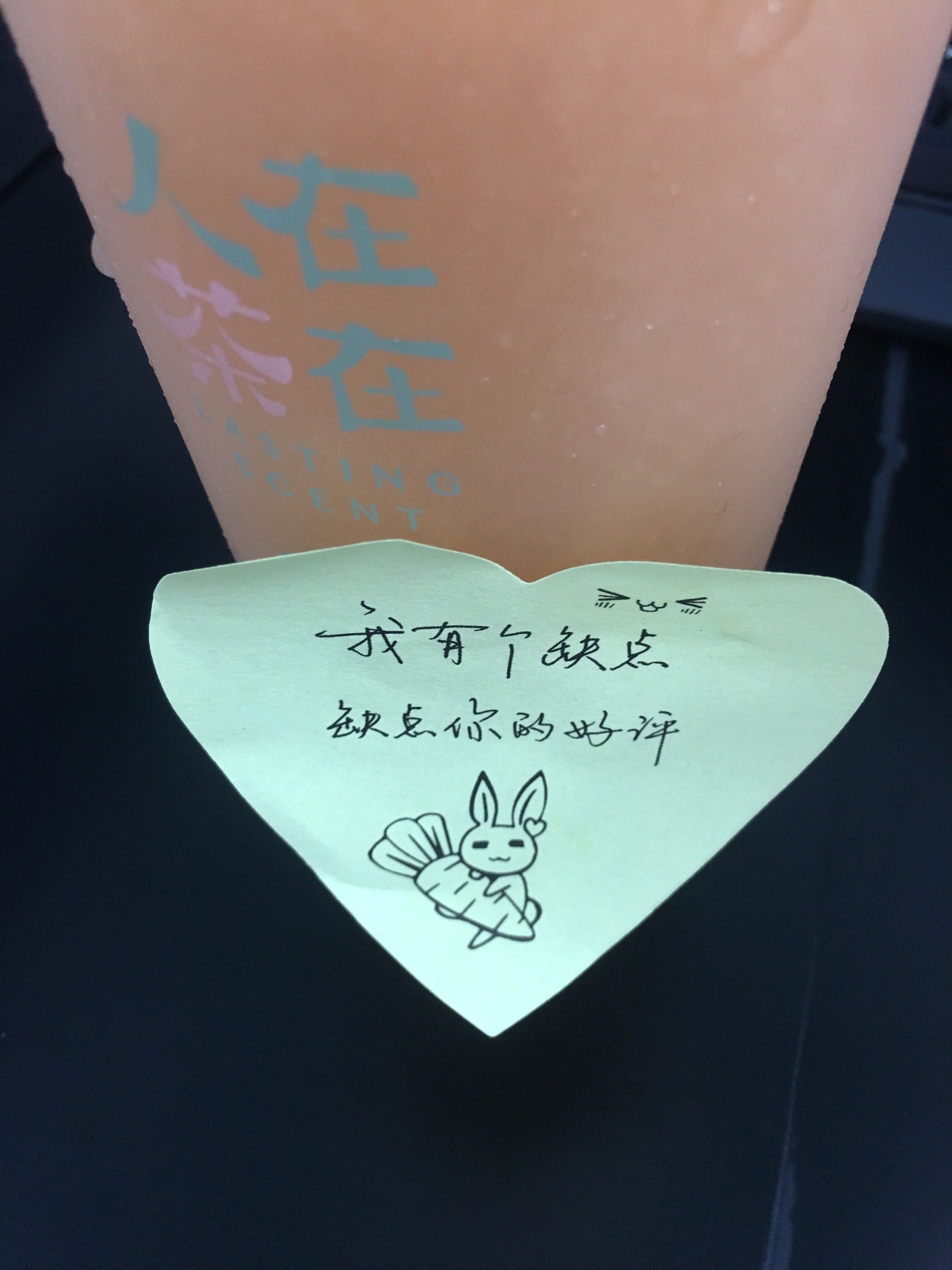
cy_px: 635
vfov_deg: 61.7
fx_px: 1063
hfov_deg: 48.2
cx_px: 476
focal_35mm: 29
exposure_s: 1/17
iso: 64
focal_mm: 4.15
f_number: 2.2
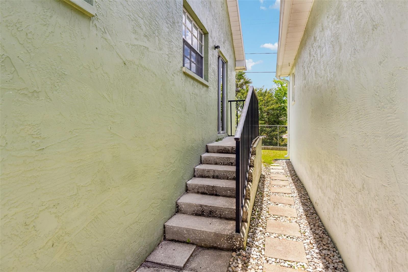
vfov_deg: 64.5
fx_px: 215
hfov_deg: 86.9
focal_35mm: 19
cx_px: 204
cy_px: 136
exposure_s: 1/800
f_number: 8
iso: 400
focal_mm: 19
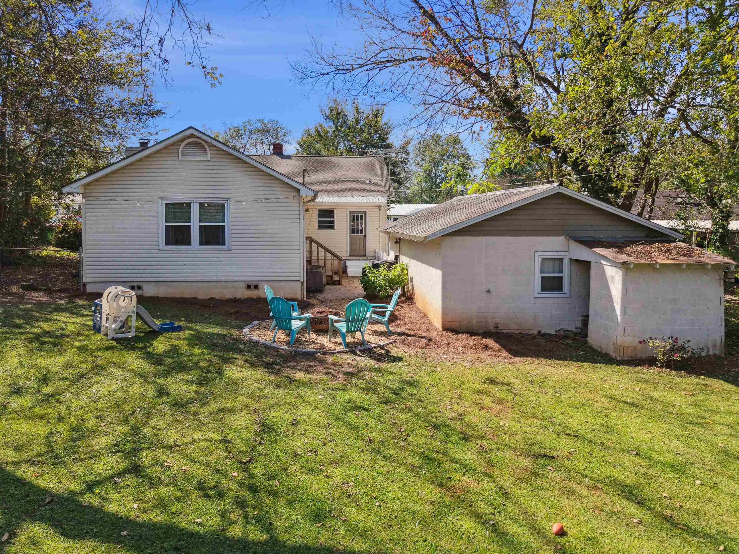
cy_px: 281
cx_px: 359
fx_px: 534
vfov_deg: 54.9
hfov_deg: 69.4
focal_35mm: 25
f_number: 1.8
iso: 210
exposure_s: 1/2500
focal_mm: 8.7
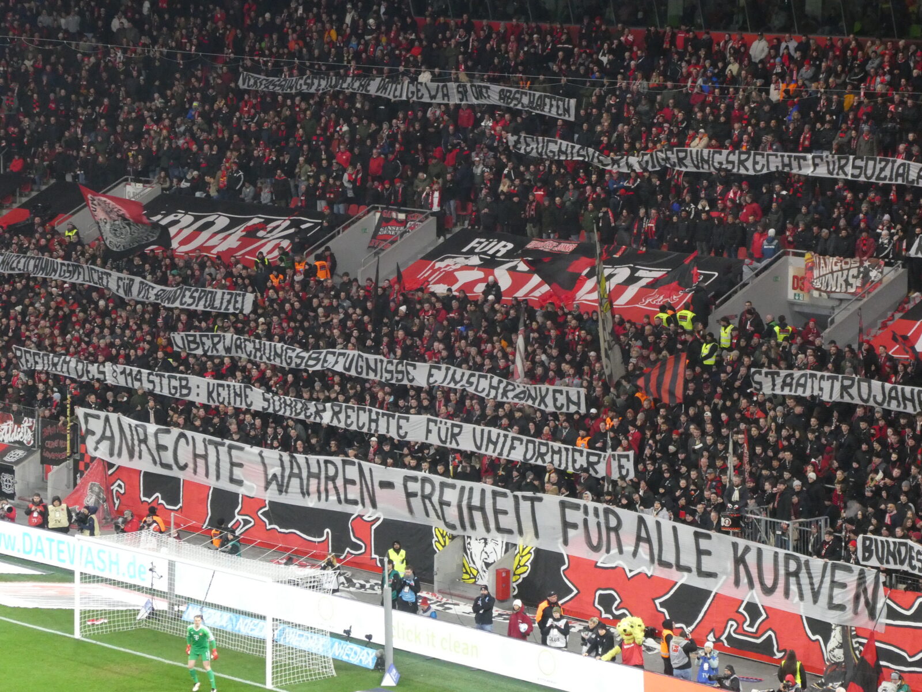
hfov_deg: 14.6
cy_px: 346
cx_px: 461
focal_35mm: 135
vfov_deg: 11.0
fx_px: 3596
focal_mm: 24.2
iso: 800
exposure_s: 1/80
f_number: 5.3
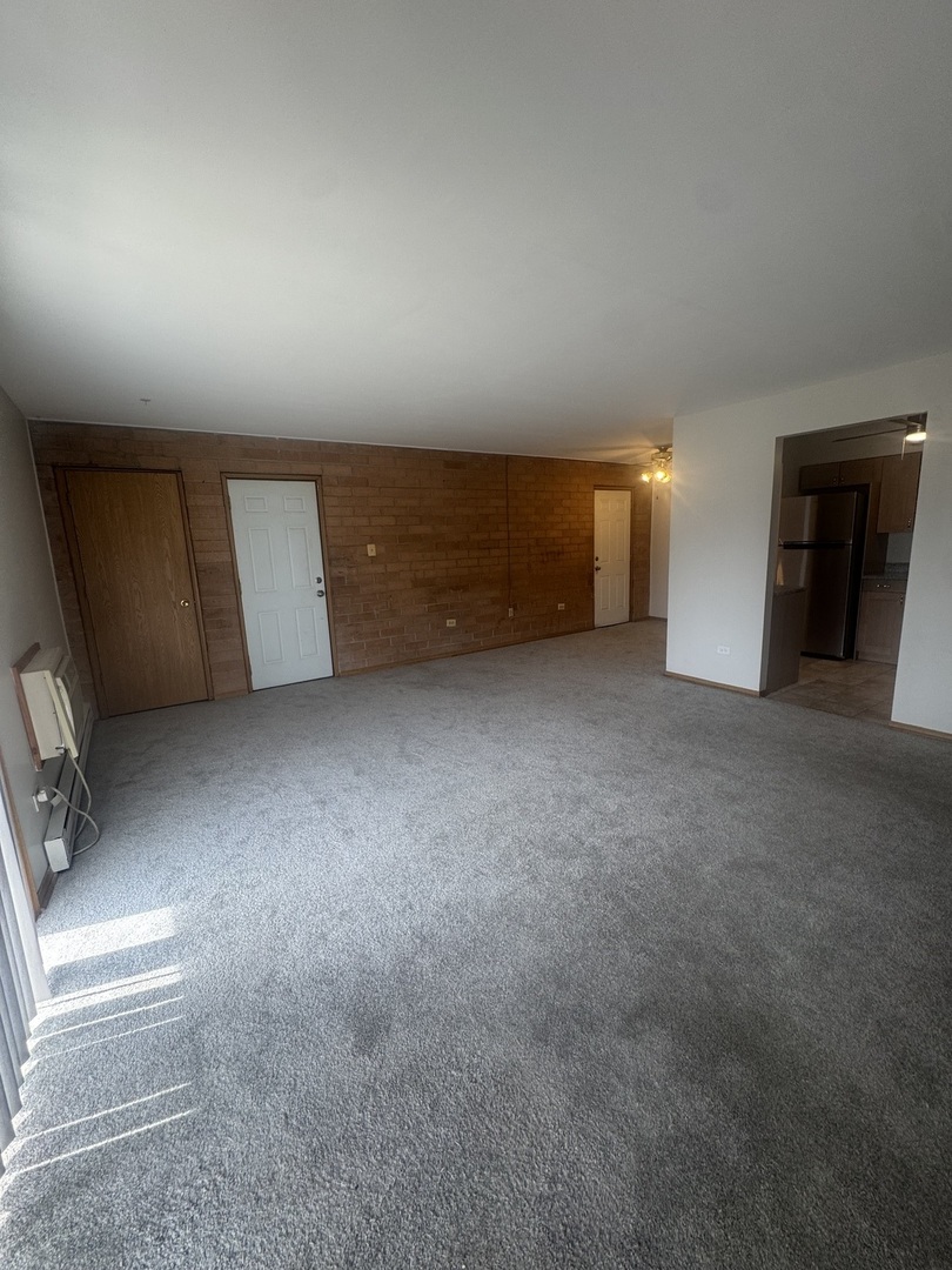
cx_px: 476
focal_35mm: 14
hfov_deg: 85.7
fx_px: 513
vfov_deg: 102.1
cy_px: 635
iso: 80
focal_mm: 2.22
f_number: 2.2
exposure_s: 1/120
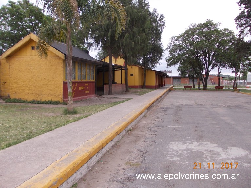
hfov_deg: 63.5
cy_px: 94
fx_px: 203
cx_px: 126
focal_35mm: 28
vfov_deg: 49.7
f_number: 2.7
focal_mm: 4
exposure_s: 1/320
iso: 80
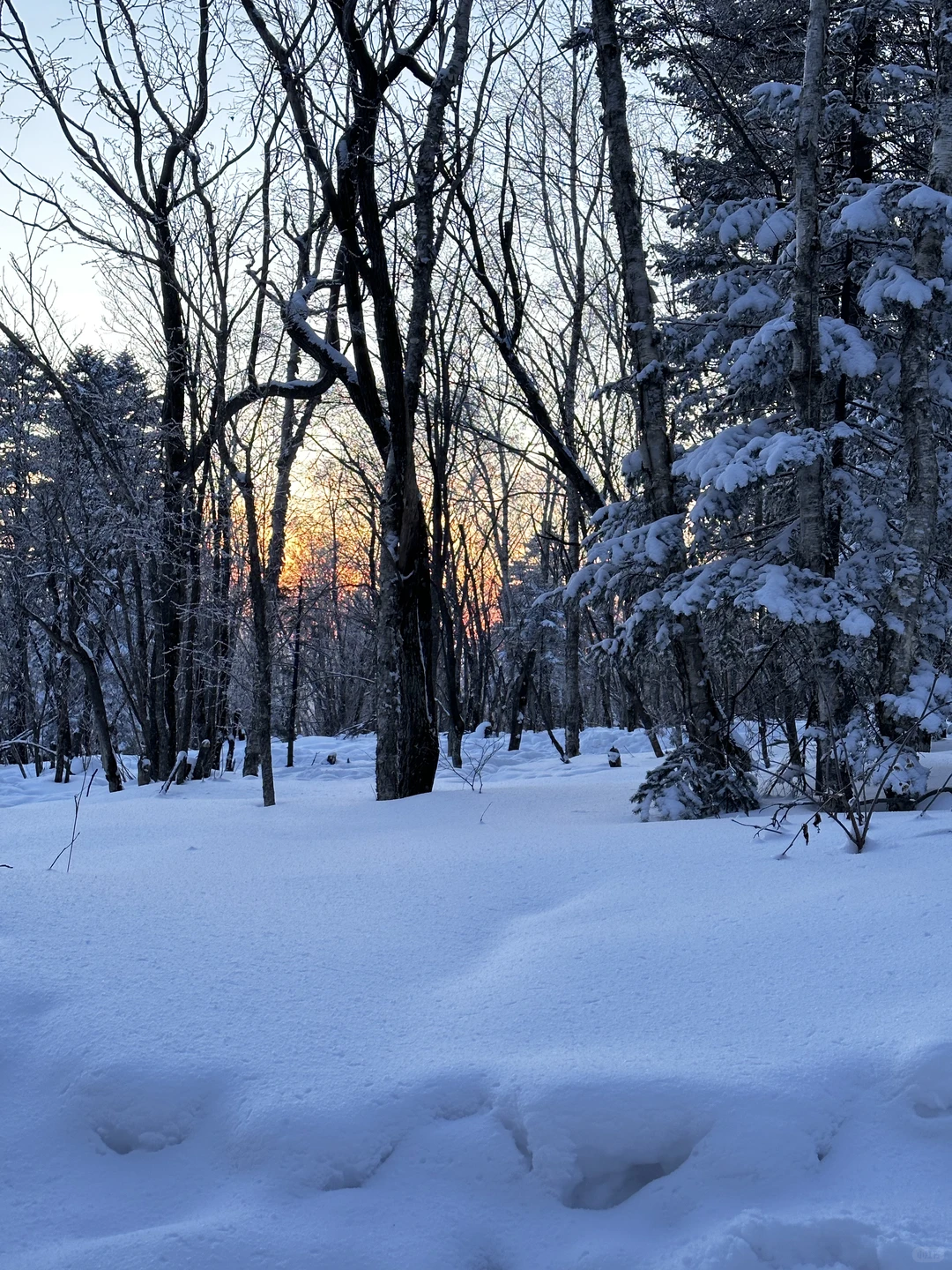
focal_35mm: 48
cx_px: 476
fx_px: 1760
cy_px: 635
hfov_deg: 30.3
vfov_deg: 39.7
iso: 80
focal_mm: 6.86
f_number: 1.78
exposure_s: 1/79
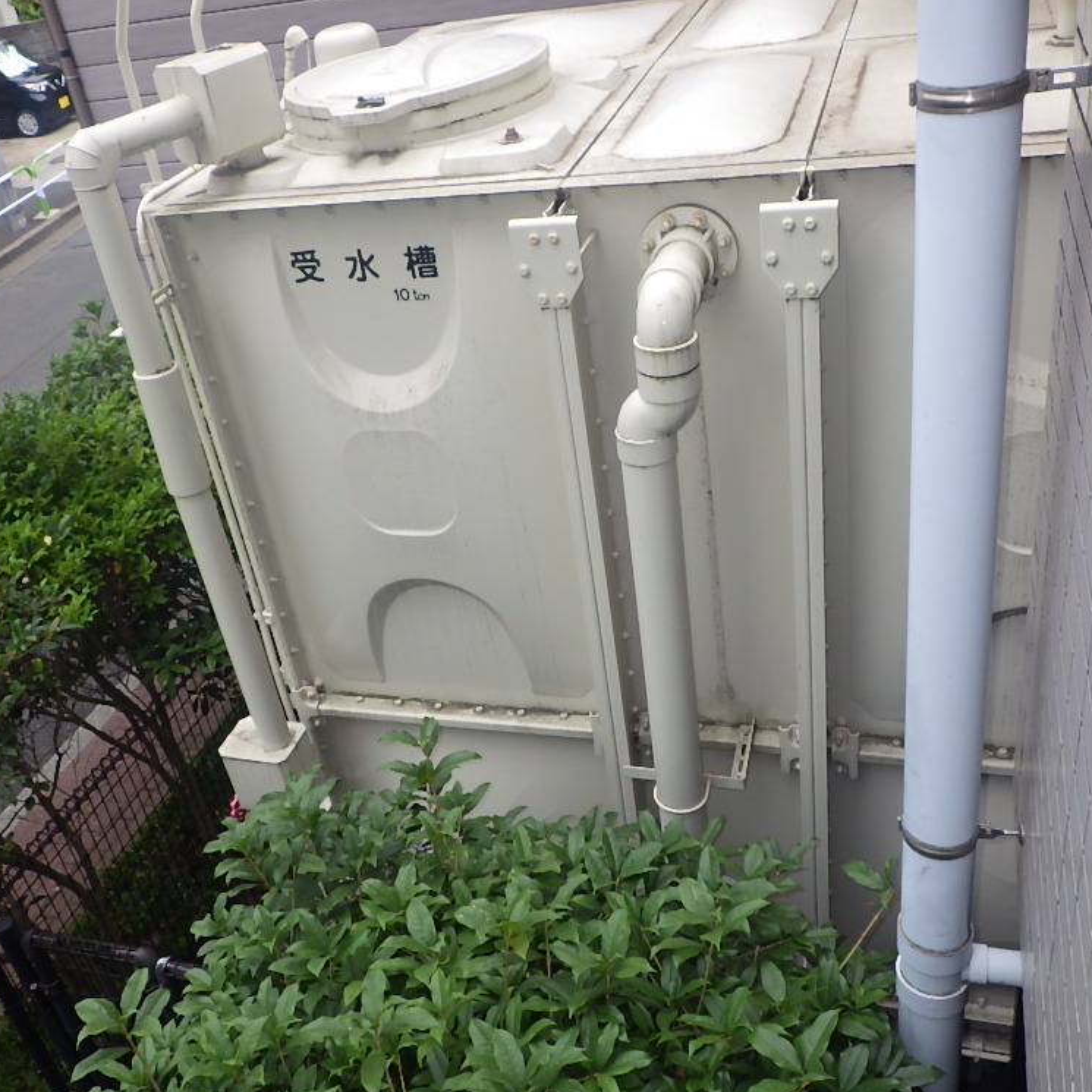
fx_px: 1213
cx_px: 498
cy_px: 535
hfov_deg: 48.4
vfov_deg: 48.4
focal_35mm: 34
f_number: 4.2
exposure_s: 1/250
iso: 125
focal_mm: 5
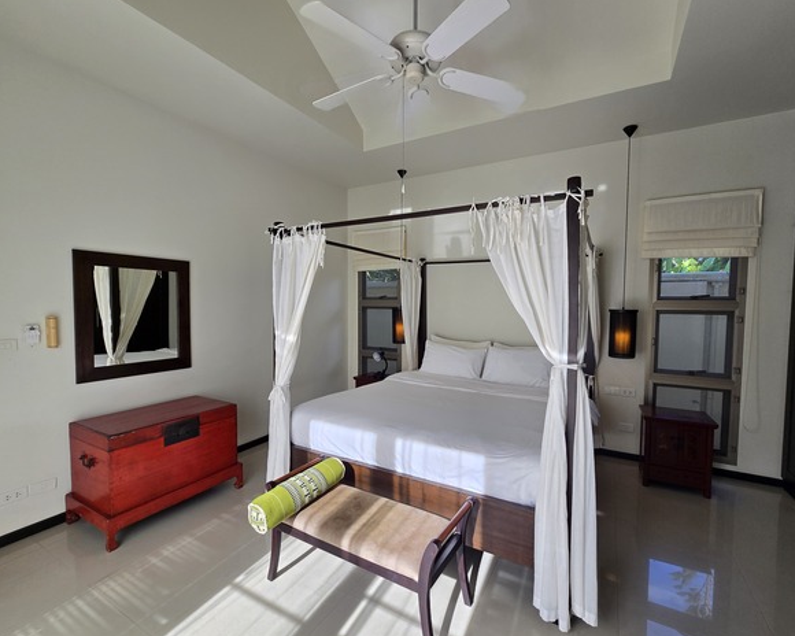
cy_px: 323
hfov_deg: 100.6
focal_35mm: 14
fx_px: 329
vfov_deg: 88.0
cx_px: 414
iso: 50
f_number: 2.2
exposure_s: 1/161
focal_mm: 2.2
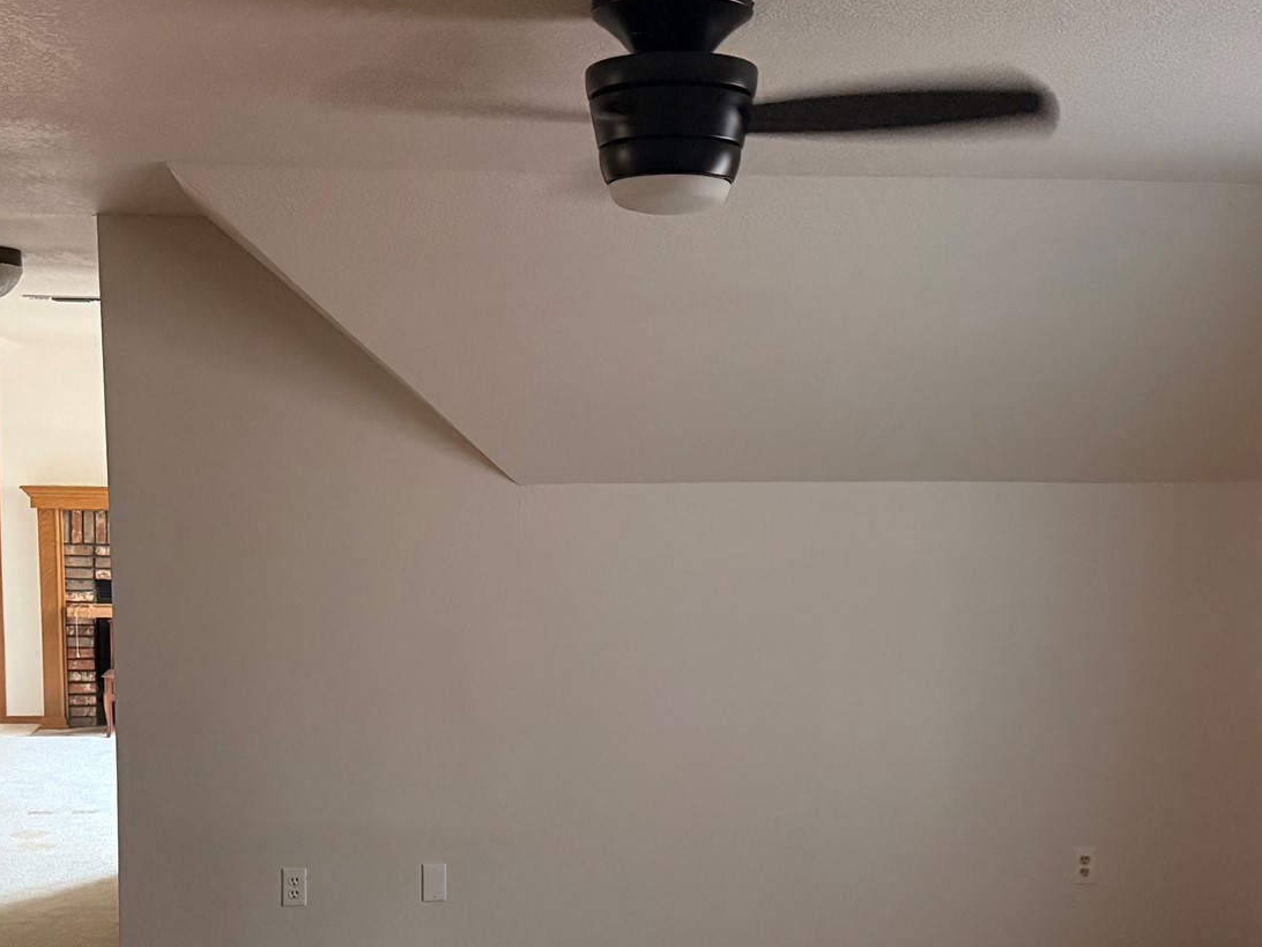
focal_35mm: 45
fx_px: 1641
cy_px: 632
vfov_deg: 31.9
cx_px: 563
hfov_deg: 42.0
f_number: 1.78
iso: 1000
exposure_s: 1/30
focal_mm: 6.76
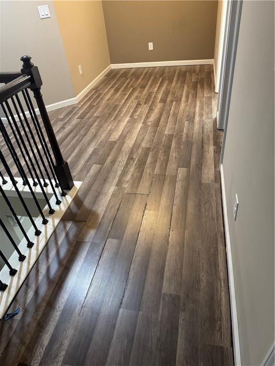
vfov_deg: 71.6
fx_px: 254
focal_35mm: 24
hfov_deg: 56.8
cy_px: 183
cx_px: 138
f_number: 1.78
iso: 500
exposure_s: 1/60
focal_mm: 6.76
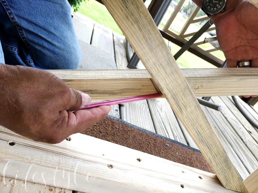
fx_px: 216
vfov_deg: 48.2
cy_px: 96
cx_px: 129
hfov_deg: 61.7
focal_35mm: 29
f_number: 2.2
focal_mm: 4.15
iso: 25
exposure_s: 1/215
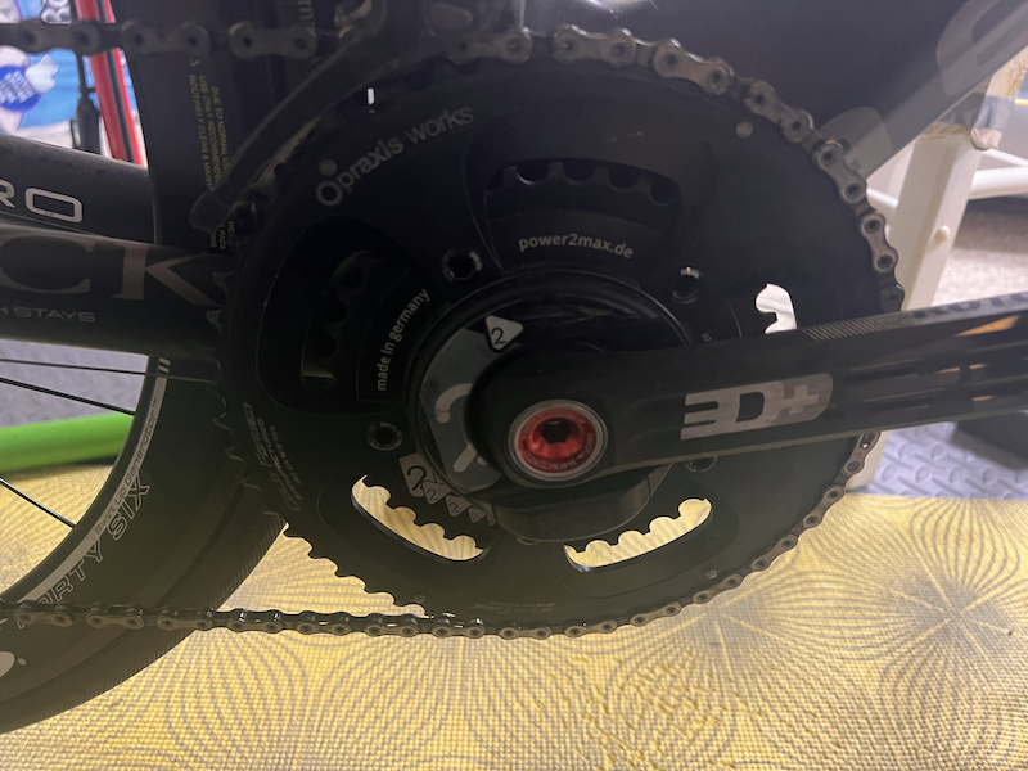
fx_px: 772
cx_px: 514
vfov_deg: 53.1
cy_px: 386
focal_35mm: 26
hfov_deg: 67.3
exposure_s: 1/30
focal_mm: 5.7
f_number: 1.5
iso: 500
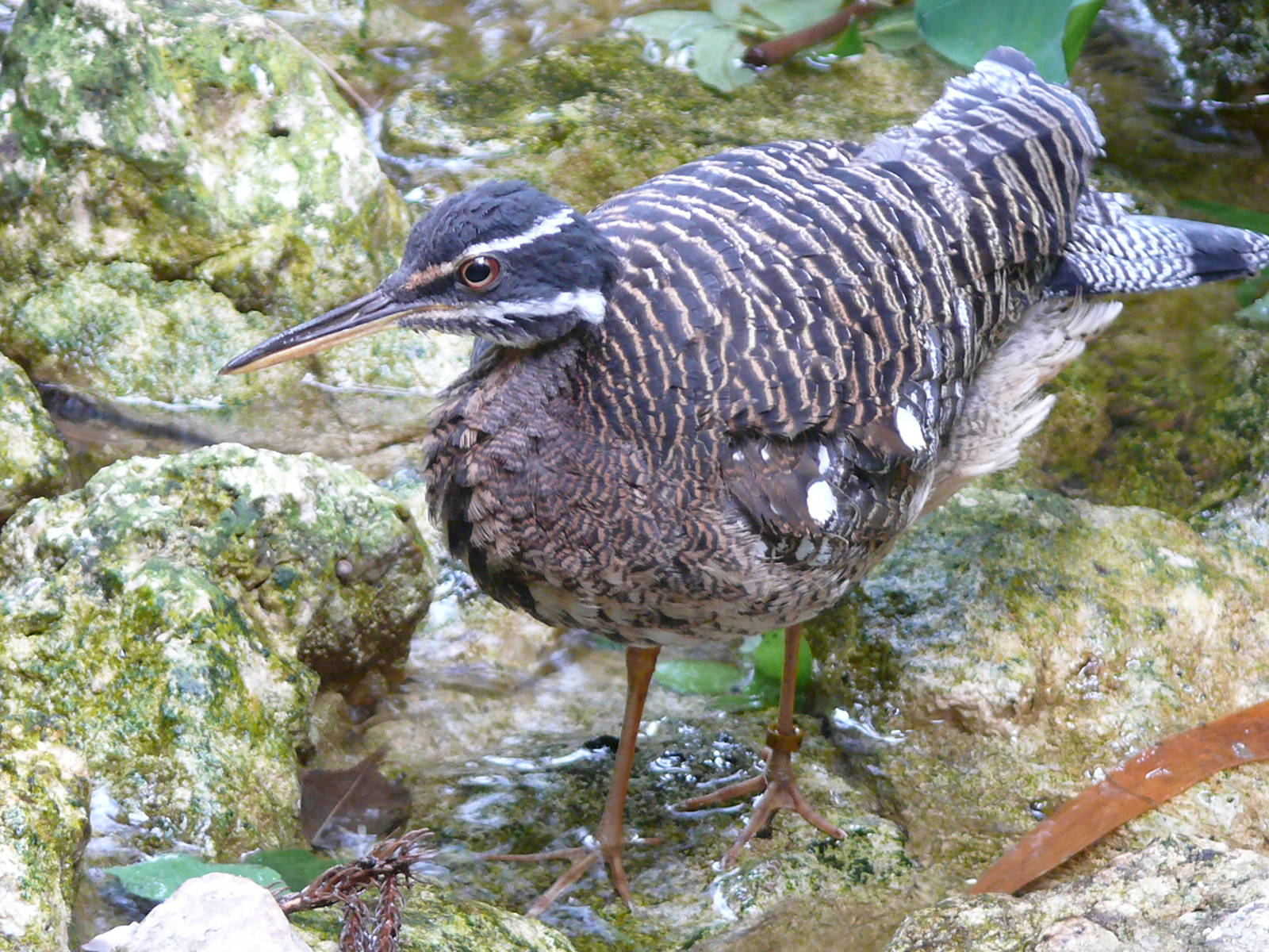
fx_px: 9861
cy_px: 476
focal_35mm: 269
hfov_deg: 7.4
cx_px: 634
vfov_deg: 5.5
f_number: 3.6
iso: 200
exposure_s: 1/15
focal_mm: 31.9
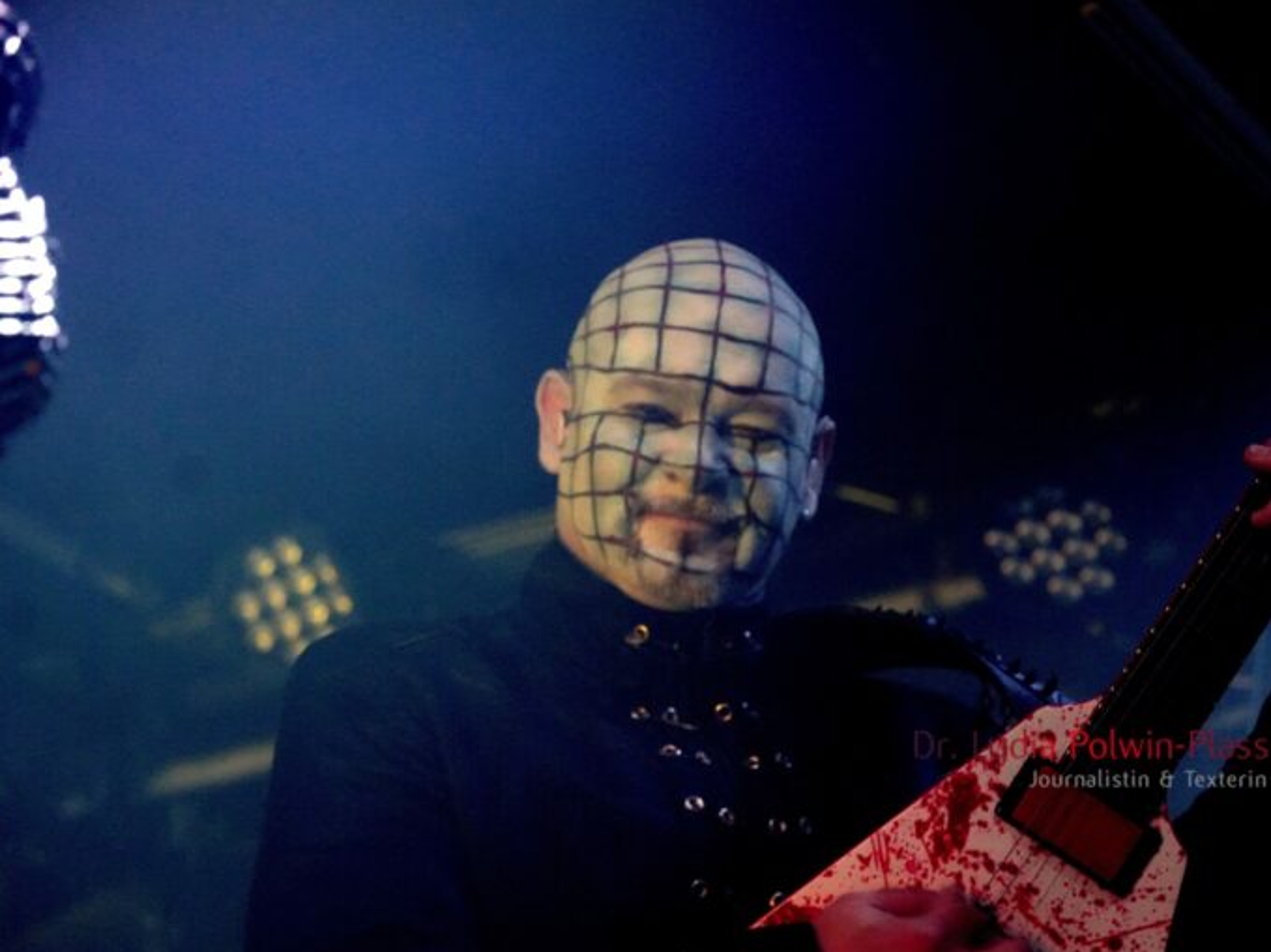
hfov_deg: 17.7
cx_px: 674
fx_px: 4075
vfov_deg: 13.3
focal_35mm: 111
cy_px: 475
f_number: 5
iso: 6400
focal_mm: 68
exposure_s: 1/60
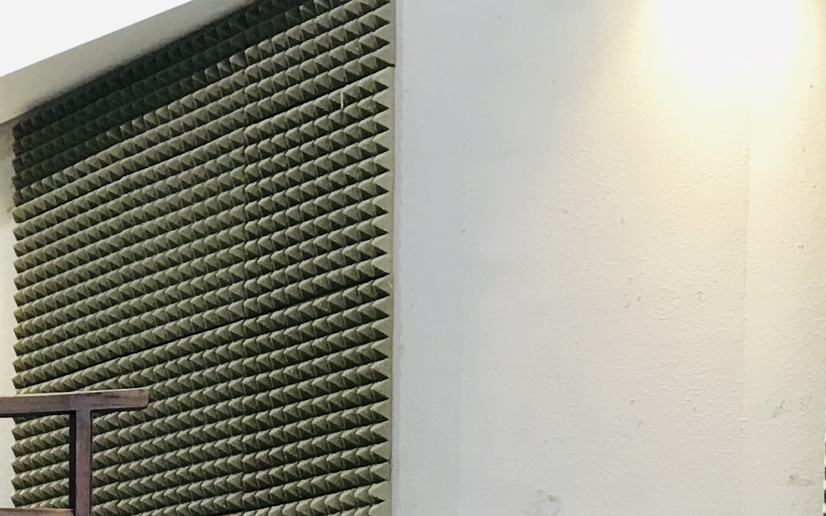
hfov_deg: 19.6
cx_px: -326
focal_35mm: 95
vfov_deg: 12.6
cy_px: 903
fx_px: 2138
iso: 40
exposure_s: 1/20
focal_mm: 3.99
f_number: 1.8
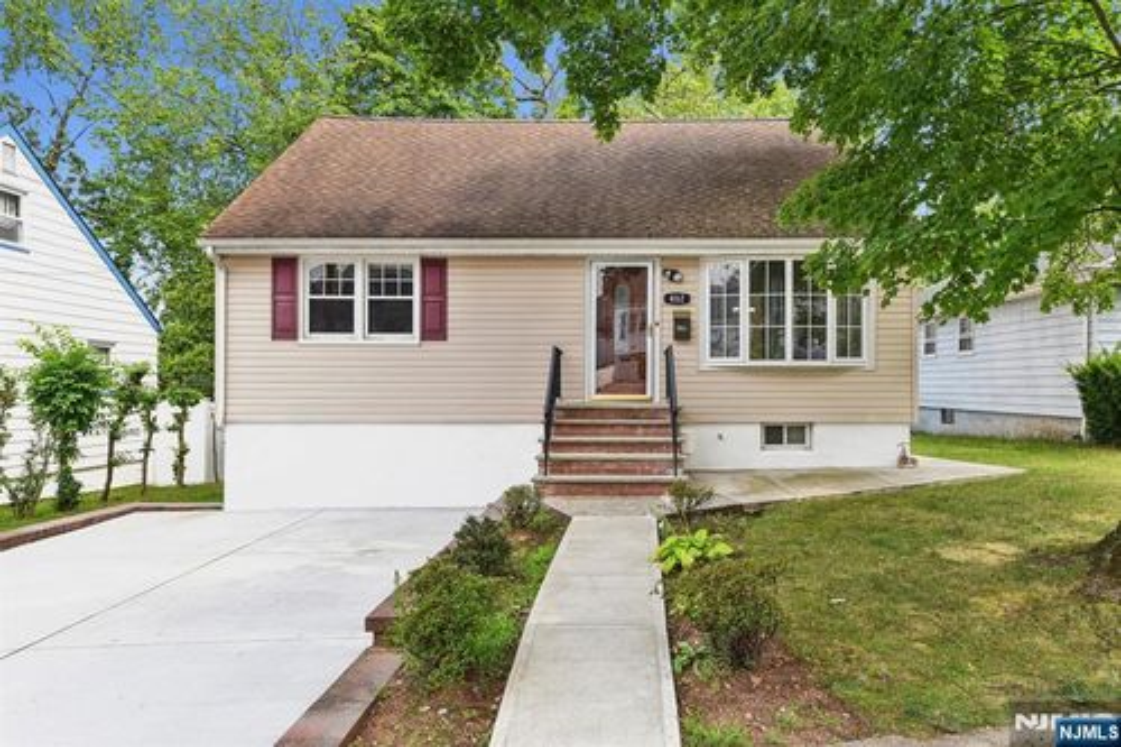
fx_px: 716
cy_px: 374
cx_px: 560
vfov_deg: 55.1
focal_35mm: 23
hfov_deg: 76.1
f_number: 9
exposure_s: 1/100
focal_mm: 23
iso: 320
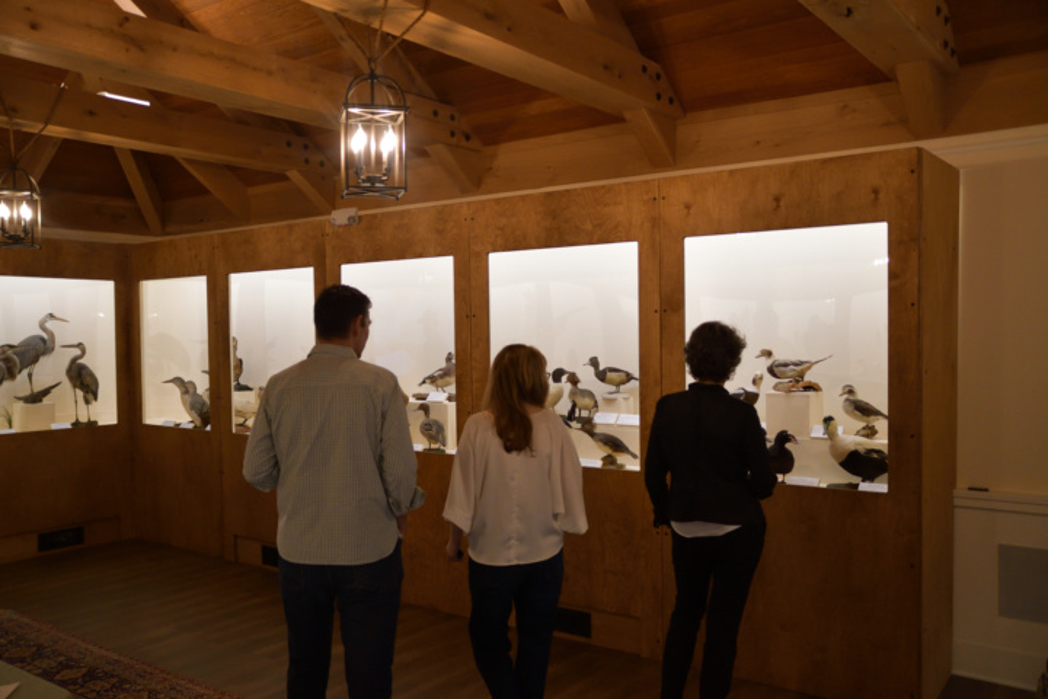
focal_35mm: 31
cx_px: 524
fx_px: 902
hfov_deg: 60.3
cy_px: 350
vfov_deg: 42.3
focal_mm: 21
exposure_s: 1/250
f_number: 3
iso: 1600
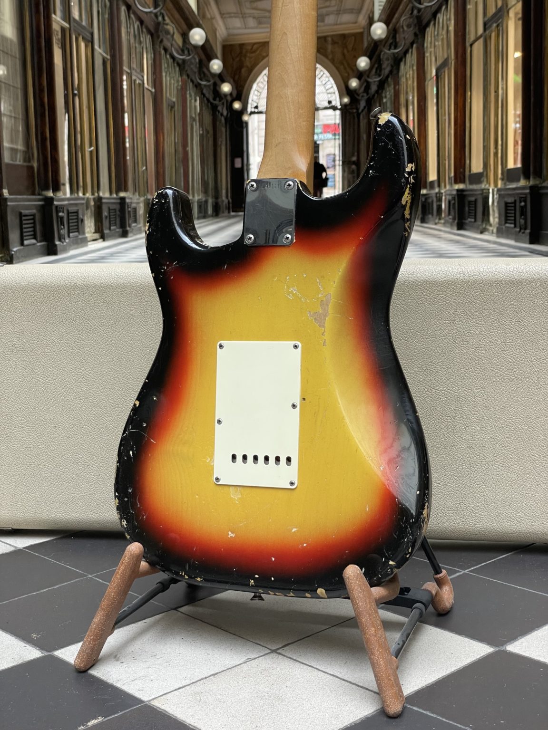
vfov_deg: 36.8
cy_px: 365
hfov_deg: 28.0
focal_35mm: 52
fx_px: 1098
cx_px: 274
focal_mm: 6
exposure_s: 1/100
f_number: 2
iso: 80
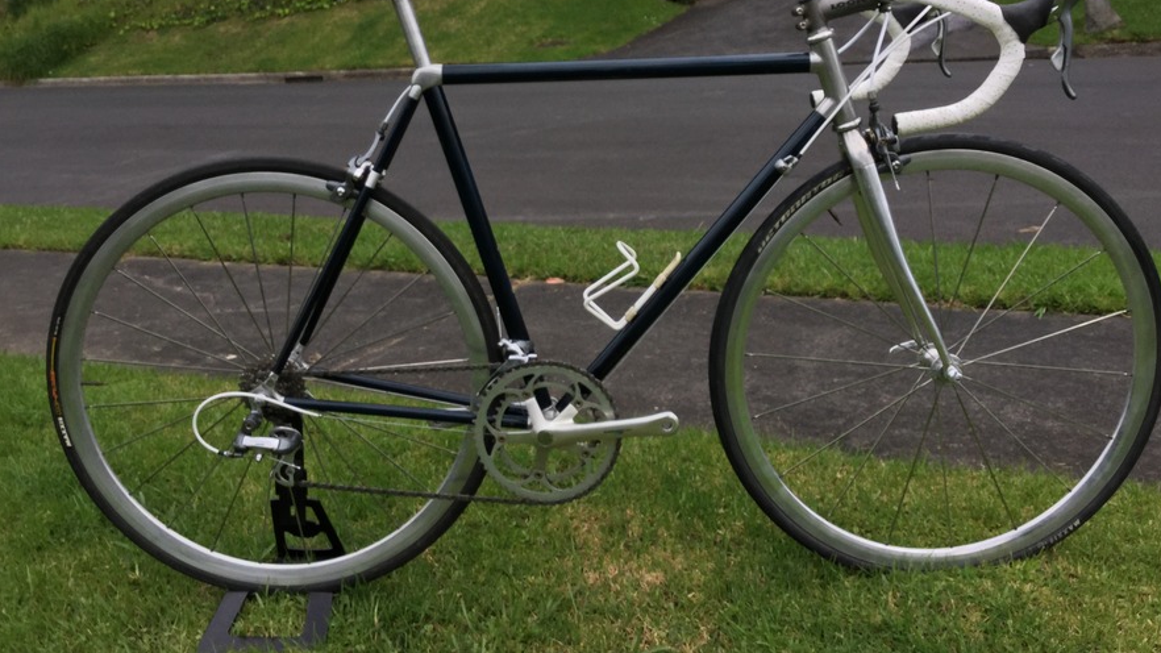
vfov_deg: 32.6
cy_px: 234
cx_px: 592
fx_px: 1108
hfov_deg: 55.3
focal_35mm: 36
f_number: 2.4
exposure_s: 1/264
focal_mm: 3.3
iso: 25
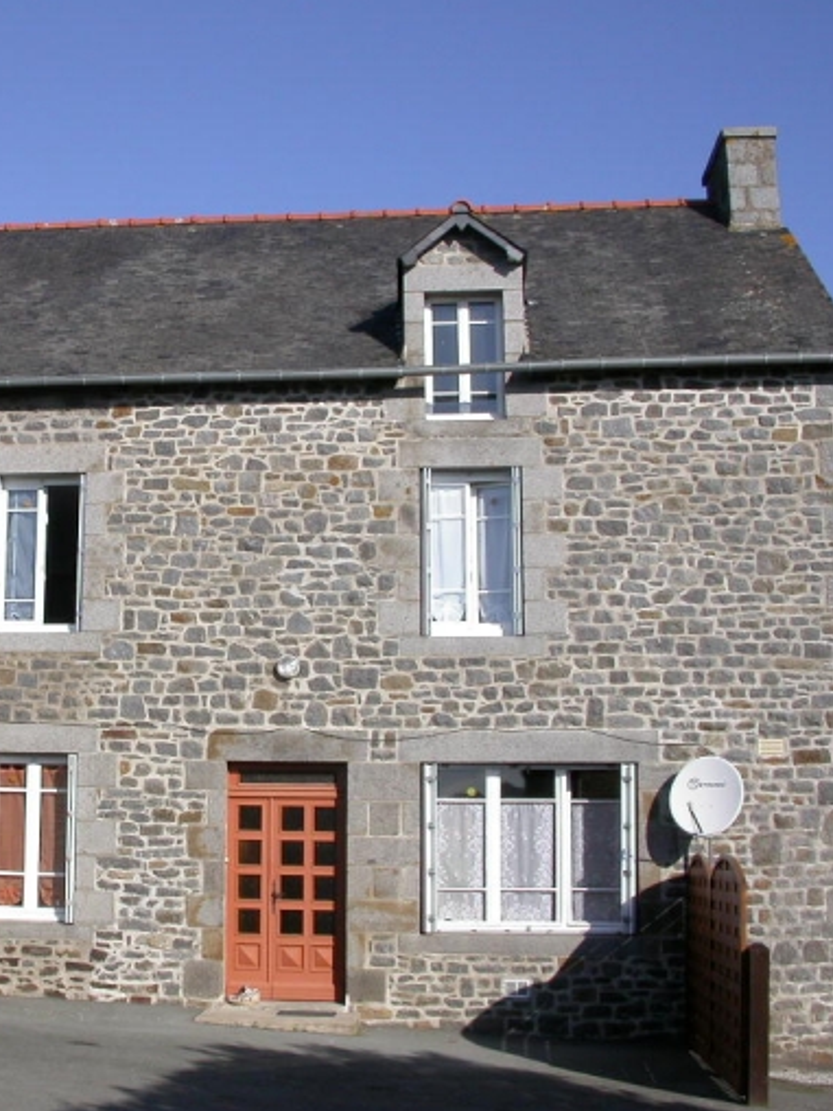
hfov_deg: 27.7
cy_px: 556
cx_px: 118
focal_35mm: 51
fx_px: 1636
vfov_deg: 37.5
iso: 100
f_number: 7.5
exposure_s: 1/431
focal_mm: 7.85
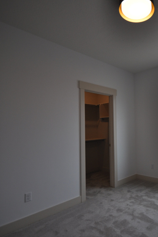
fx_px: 151
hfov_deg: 49.4
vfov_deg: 76.1
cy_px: 120
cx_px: 141
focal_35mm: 23
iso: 250
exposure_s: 1/320
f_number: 4
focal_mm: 10
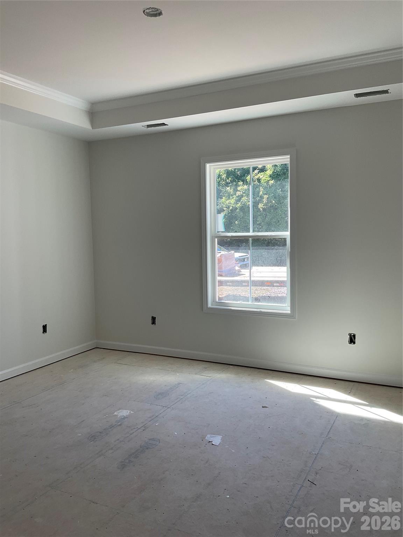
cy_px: 268
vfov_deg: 61.7
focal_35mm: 29
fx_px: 450
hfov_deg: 48.2
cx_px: 202
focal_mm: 3
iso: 20
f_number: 1.8
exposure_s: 1/122
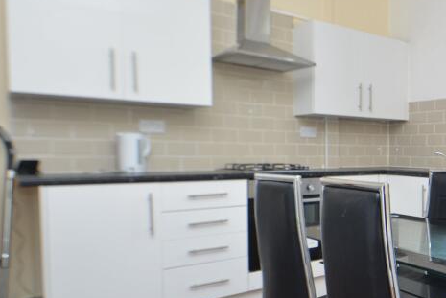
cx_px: 431
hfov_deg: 48.6
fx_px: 409
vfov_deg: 39.7
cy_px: 192
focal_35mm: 33
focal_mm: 10
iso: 400
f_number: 4.8
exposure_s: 1/90
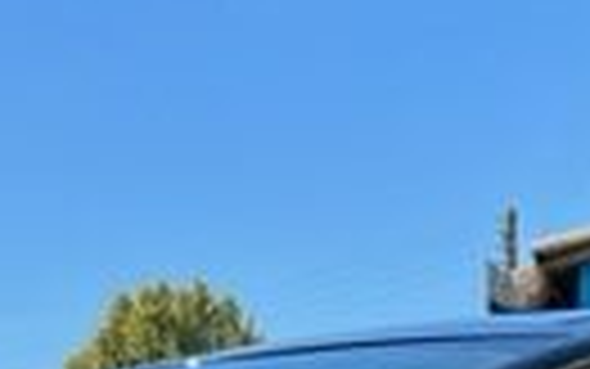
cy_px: 1058
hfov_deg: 15.3
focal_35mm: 135
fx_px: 2172
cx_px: 63
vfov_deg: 8.4
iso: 50
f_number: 1.5
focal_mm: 5.7
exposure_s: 1/2457
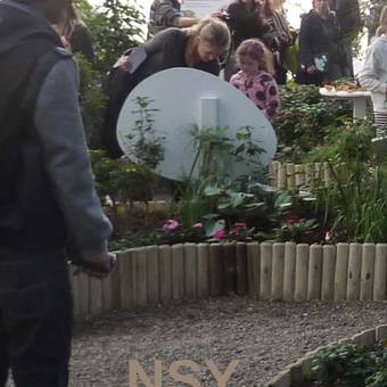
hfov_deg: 15.0
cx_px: 647
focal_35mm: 104
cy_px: 44
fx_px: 1315
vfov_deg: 16.5
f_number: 3.3
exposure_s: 1/80
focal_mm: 4.1
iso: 125
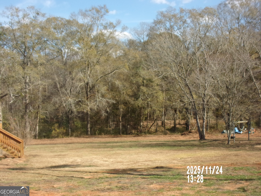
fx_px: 347
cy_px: 98
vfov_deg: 31.5
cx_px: 130
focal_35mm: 46
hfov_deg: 41.2
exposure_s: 1/400
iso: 80
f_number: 4.1
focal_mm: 8.3
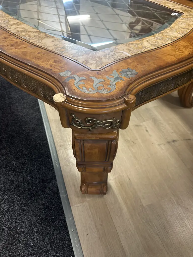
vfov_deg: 71.6
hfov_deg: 56.8
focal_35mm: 24
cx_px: 96
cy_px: 128
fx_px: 178
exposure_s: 1/50
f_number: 1.78
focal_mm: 6.86
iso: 160
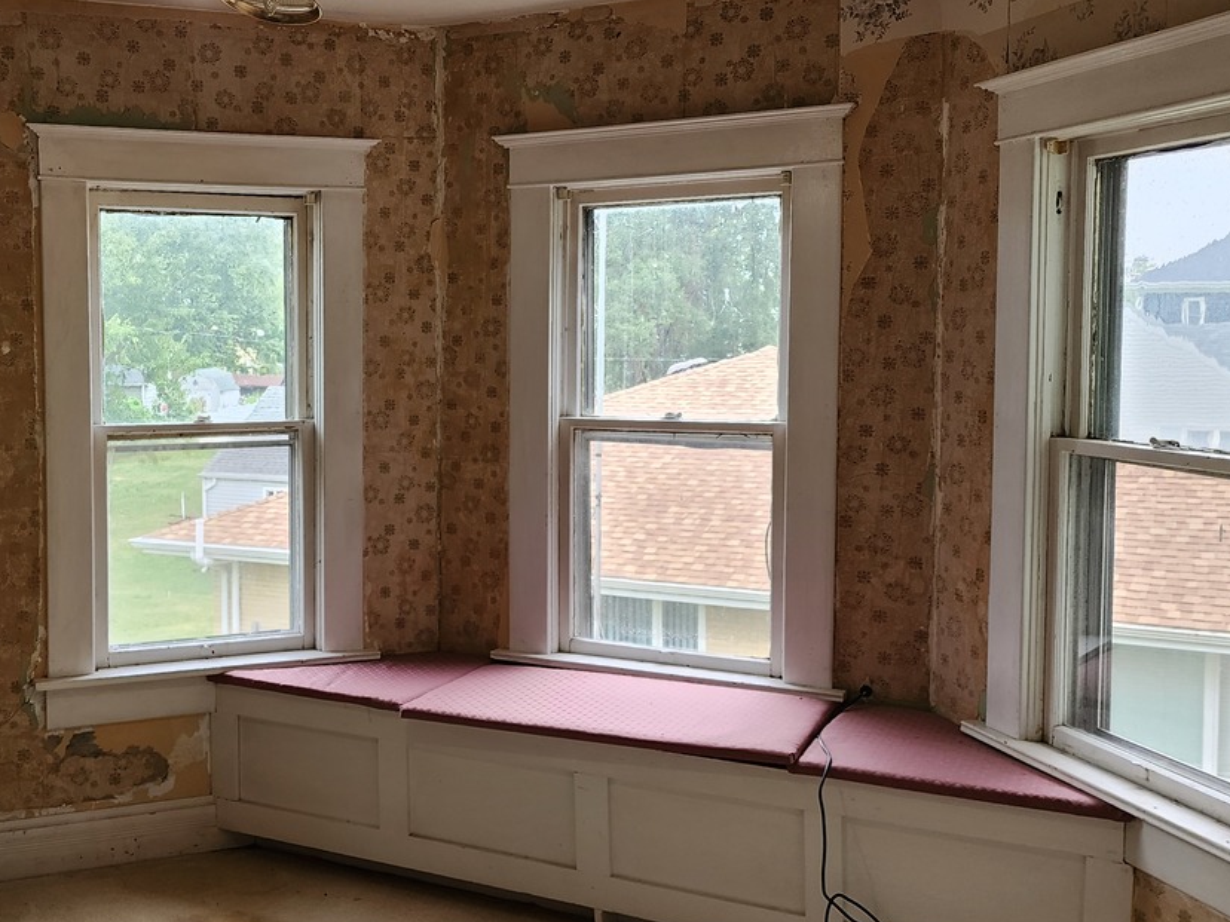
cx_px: 370
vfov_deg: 35.9
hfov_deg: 45.8
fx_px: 1421
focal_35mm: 40
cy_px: 434
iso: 100
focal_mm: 6.4
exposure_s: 1/180
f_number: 1.8
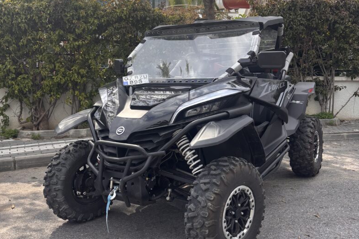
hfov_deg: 51.9
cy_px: 110
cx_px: 182
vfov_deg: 35.9
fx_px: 369
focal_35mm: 37
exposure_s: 1/1845
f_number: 1.6
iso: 50
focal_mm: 5.96
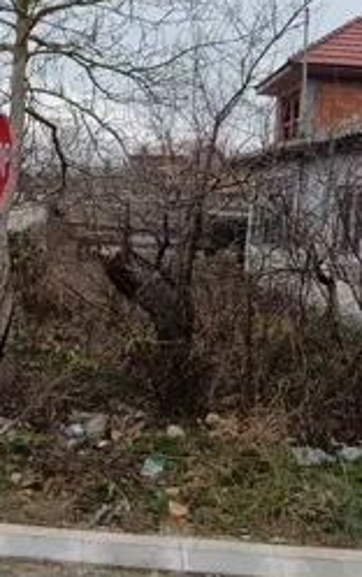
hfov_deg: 27.5
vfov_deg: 42.6
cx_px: 79
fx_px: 725
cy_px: 174
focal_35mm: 46
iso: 138
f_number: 1.9
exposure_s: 1/100
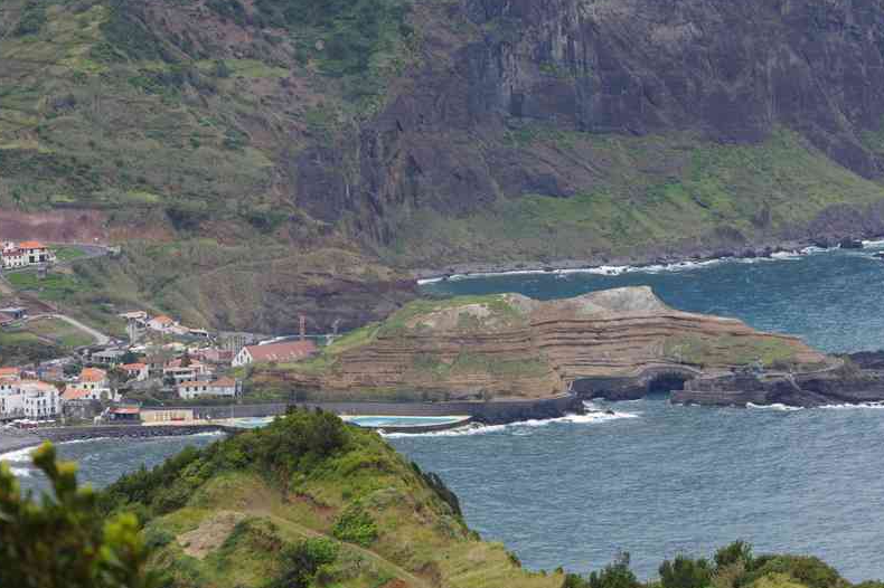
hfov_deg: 12.3
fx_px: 4099
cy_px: 324
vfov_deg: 8.2
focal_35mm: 167
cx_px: 543
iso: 200
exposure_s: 1/125
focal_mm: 87.5
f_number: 9
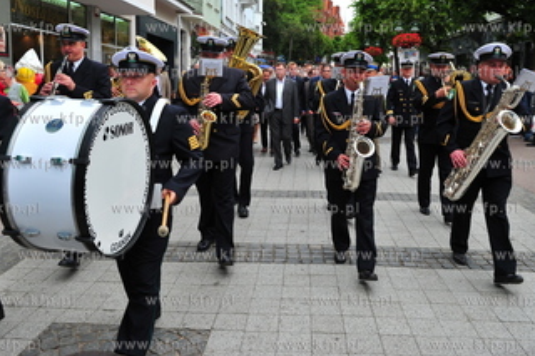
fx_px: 446
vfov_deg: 43.3
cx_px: 279
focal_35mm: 30
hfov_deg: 61.9
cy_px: 140
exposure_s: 1/200
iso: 400
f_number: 7.1
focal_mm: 24
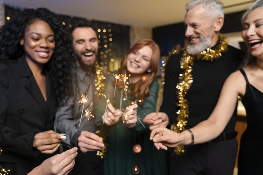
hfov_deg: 60.5
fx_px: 225
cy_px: 86
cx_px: 128
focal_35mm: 31
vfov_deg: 42.6
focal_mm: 29.8
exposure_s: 1/160
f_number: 3.2
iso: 500
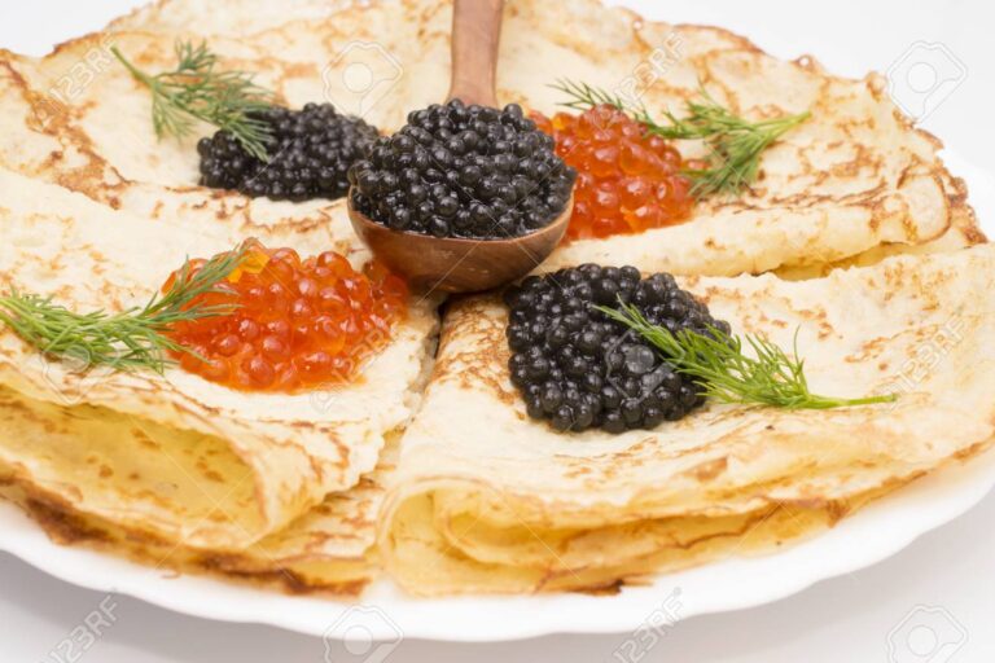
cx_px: 498
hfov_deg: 33.4
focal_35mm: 60
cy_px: 332
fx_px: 1658
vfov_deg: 22.6
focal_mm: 40
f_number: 10
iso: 100
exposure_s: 1/160
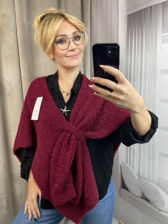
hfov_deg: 53.1
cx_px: 84
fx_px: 168
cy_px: 112
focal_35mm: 26
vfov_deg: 67.3
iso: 50
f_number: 1.6
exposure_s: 1/100
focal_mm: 4.2
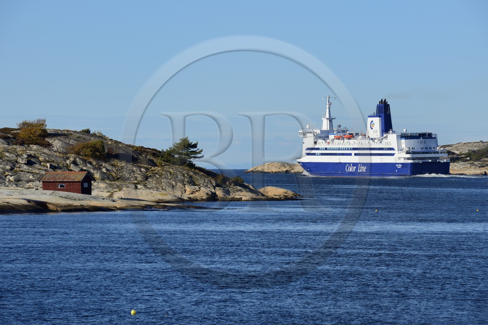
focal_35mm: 200
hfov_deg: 10.3
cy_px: 162
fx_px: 2710
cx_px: 244
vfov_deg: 6.9
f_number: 11
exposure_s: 1/500
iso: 200
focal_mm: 200
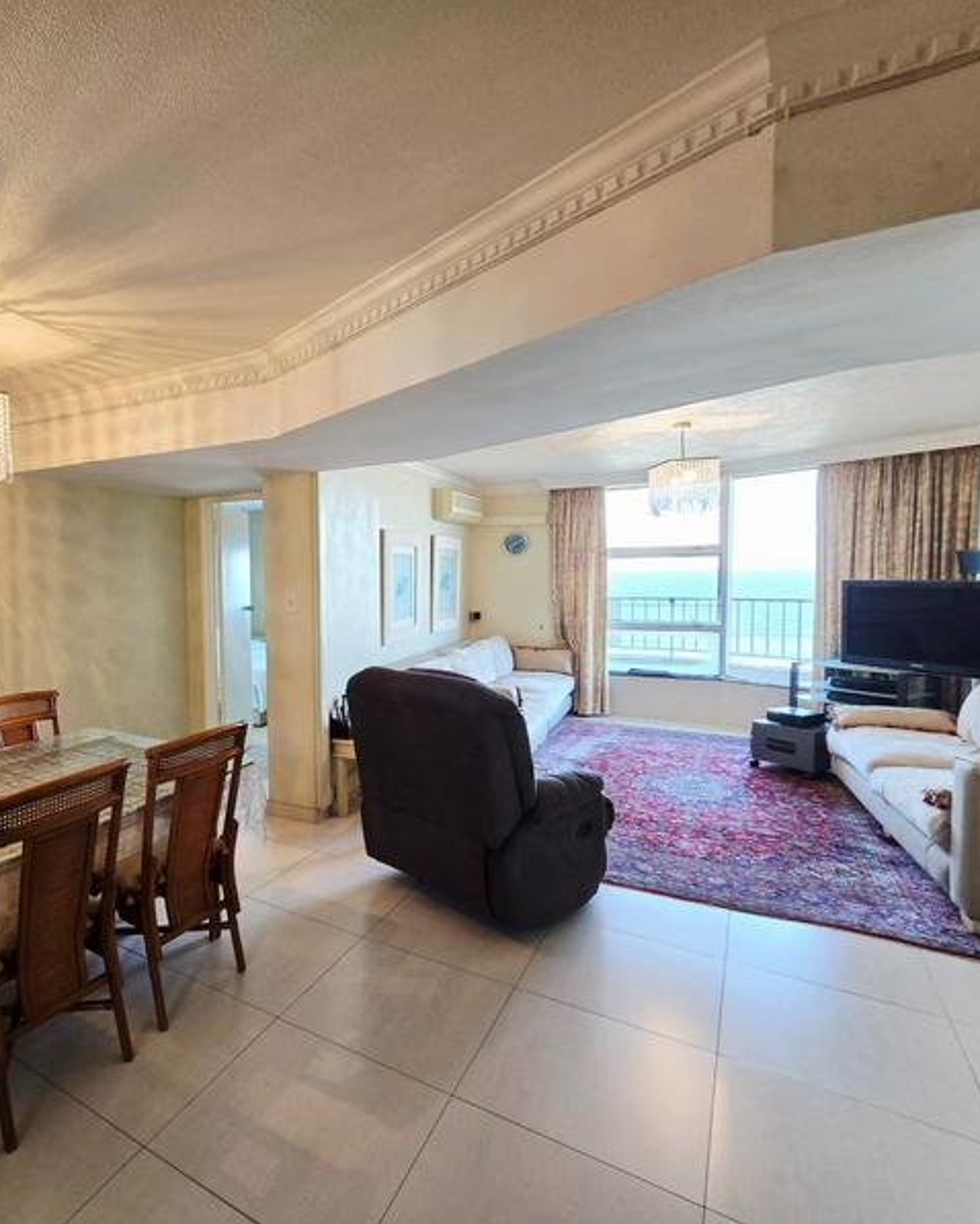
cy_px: 611
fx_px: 616
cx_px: 267
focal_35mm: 17
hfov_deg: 72.6
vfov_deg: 89.6
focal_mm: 2.2
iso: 125
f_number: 2.2
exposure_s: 1/50.3
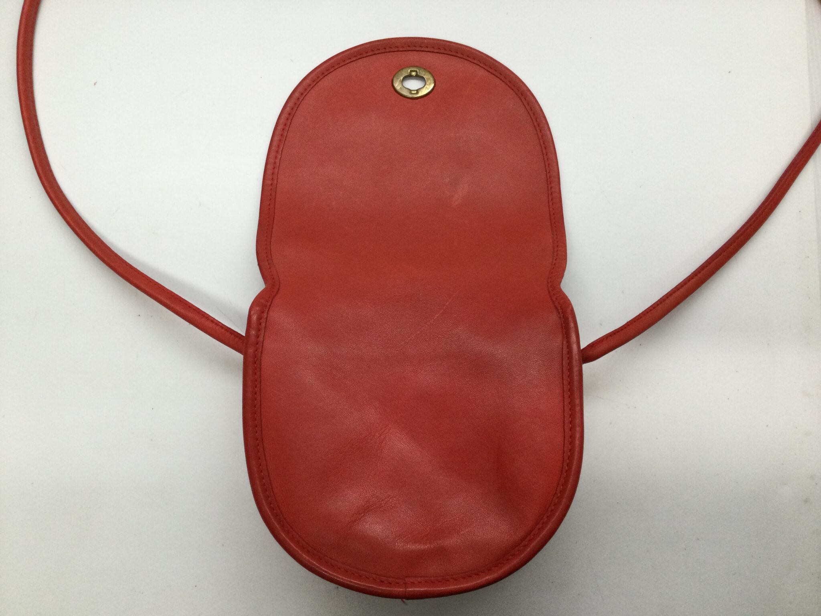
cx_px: 410
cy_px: 308
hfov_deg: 58.4
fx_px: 735
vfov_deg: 45.4
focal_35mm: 31
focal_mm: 3.3
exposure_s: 1/30
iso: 40
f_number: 2.4
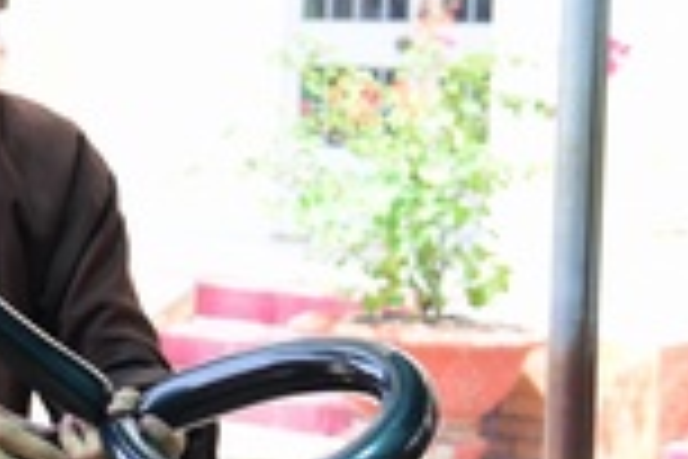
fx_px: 3077
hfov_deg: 12.1
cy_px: 137
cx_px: -405
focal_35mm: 161
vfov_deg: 8.5
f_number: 4
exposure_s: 1/320
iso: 320
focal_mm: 38
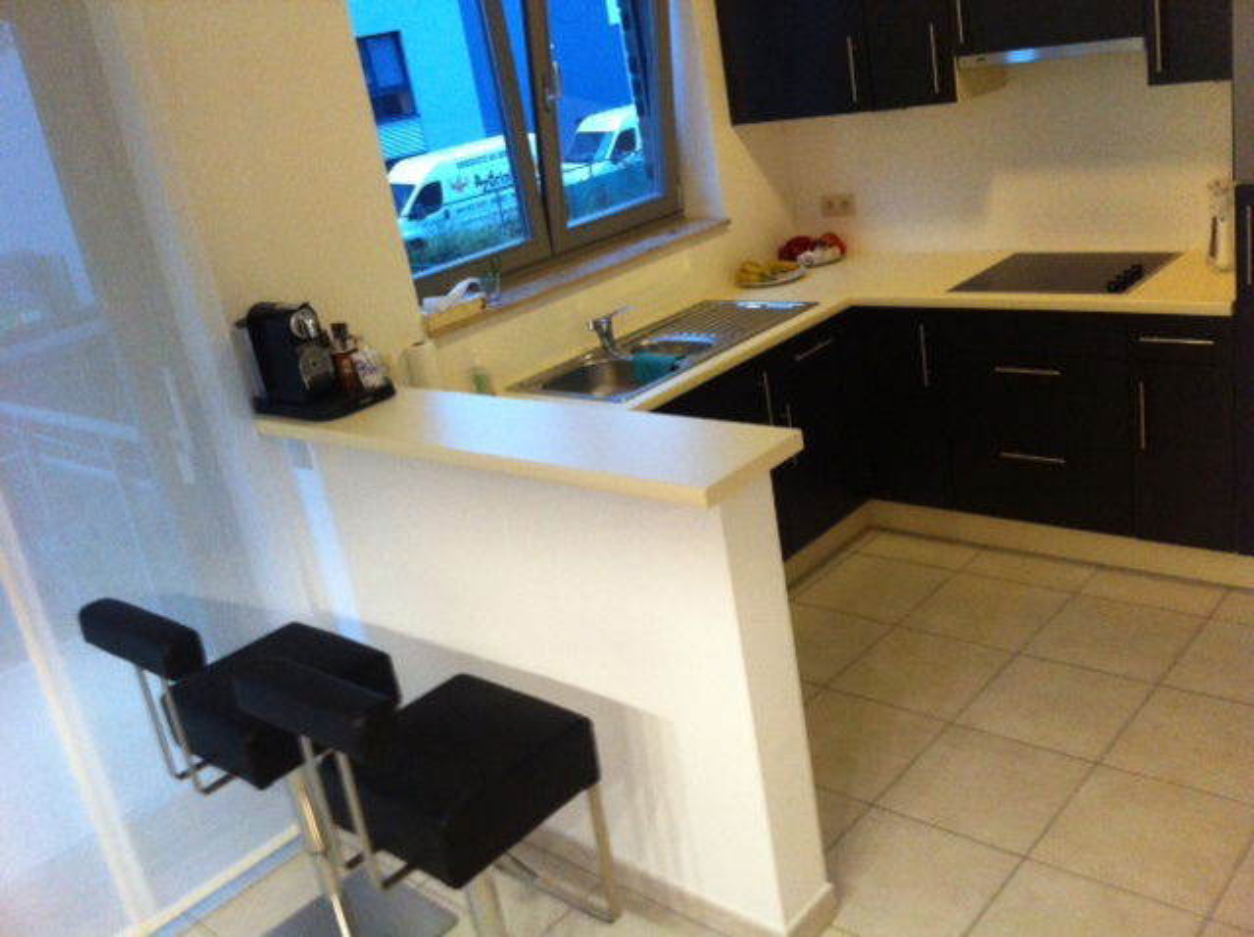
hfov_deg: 52.7
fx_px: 1266
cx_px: 627
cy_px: 468
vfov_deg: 40.6
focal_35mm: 35
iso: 250
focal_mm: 3.85
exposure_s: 1/15
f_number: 2.8
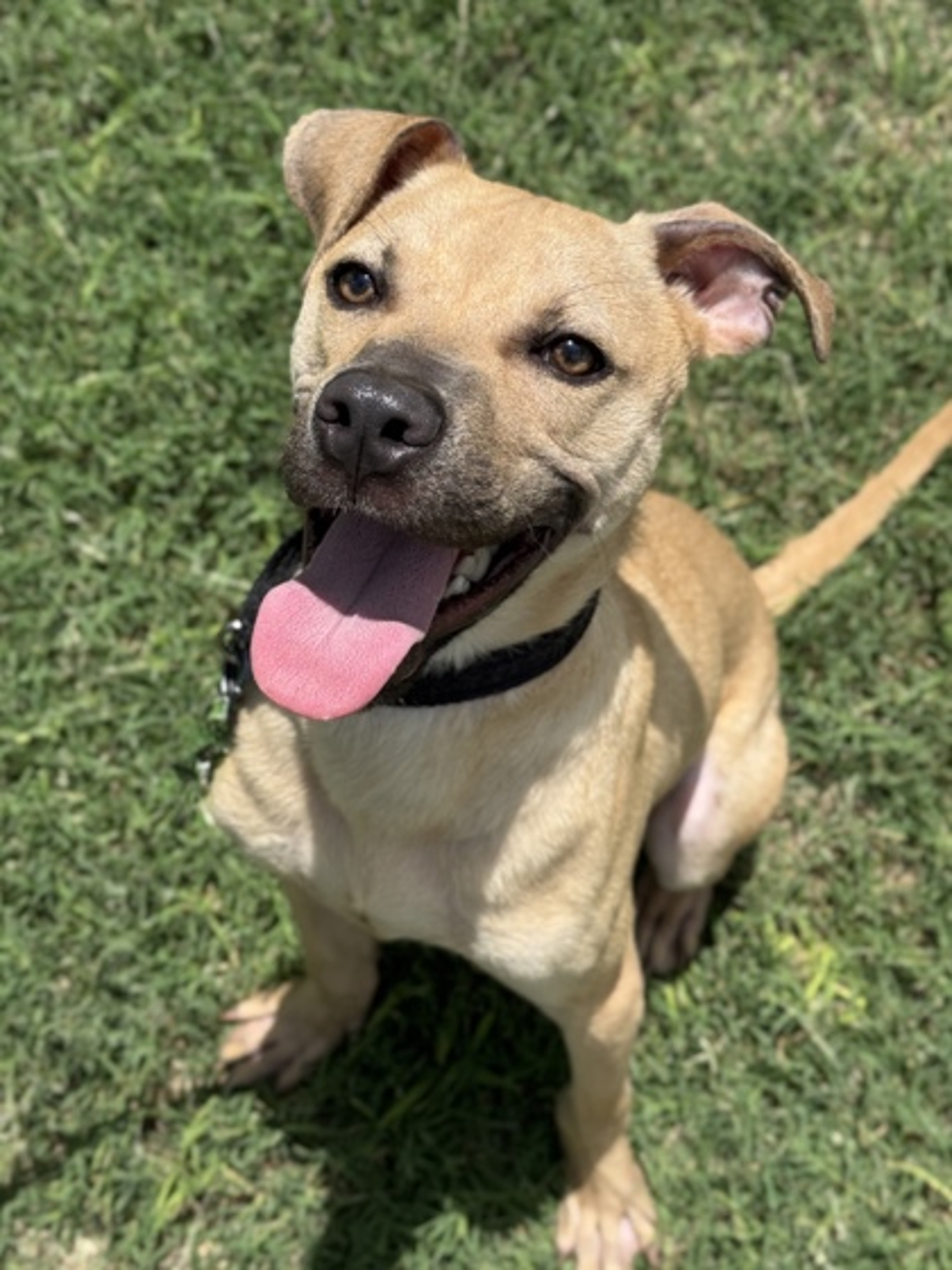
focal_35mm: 48
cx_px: 476
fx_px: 1760
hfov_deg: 30.3
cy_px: 635
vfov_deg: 39.7
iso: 64
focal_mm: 6.76
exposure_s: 1/4608
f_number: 1.78
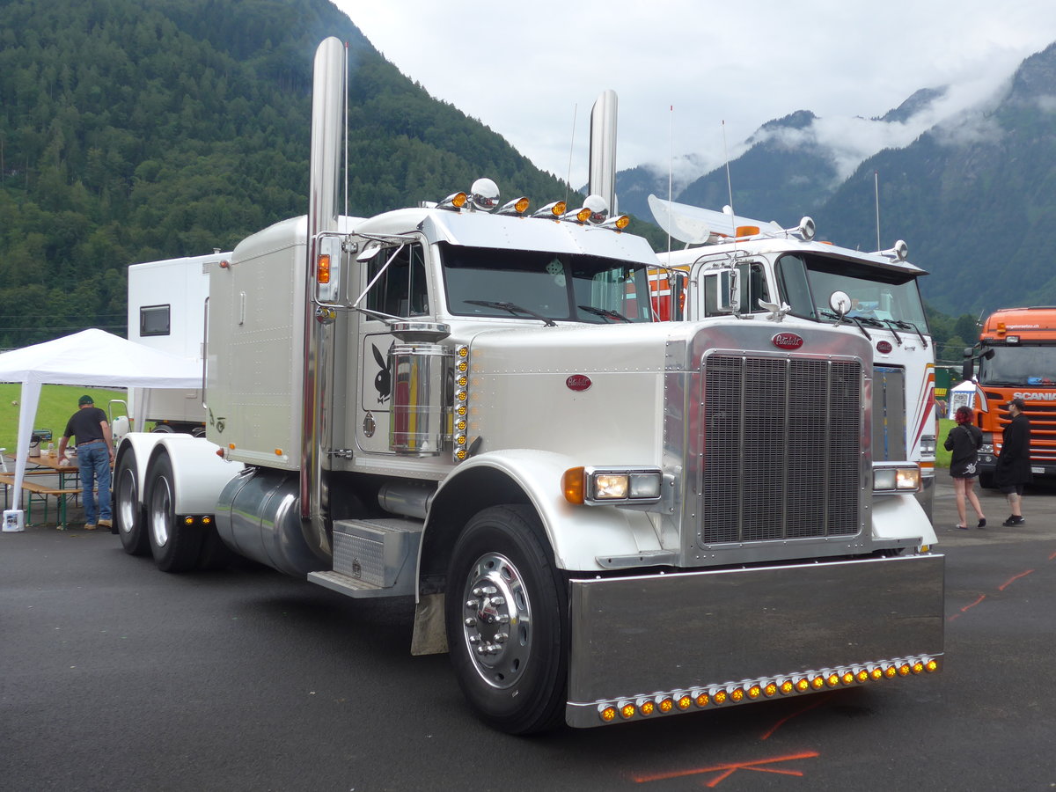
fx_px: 1190
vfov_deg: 36.8
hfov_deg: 47.9
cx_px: 528
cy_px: 396
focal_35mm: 39
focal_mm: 8
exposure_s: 1/640
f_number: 2.8
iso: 80
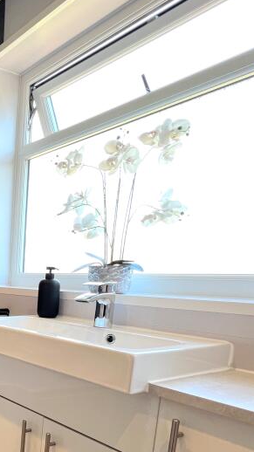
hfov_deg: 29.9
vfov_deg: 64.7
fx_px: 336
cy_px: 326
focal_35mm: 28
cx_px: -100
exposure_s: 1/100
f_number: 1.8
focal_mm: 1.57
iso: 125
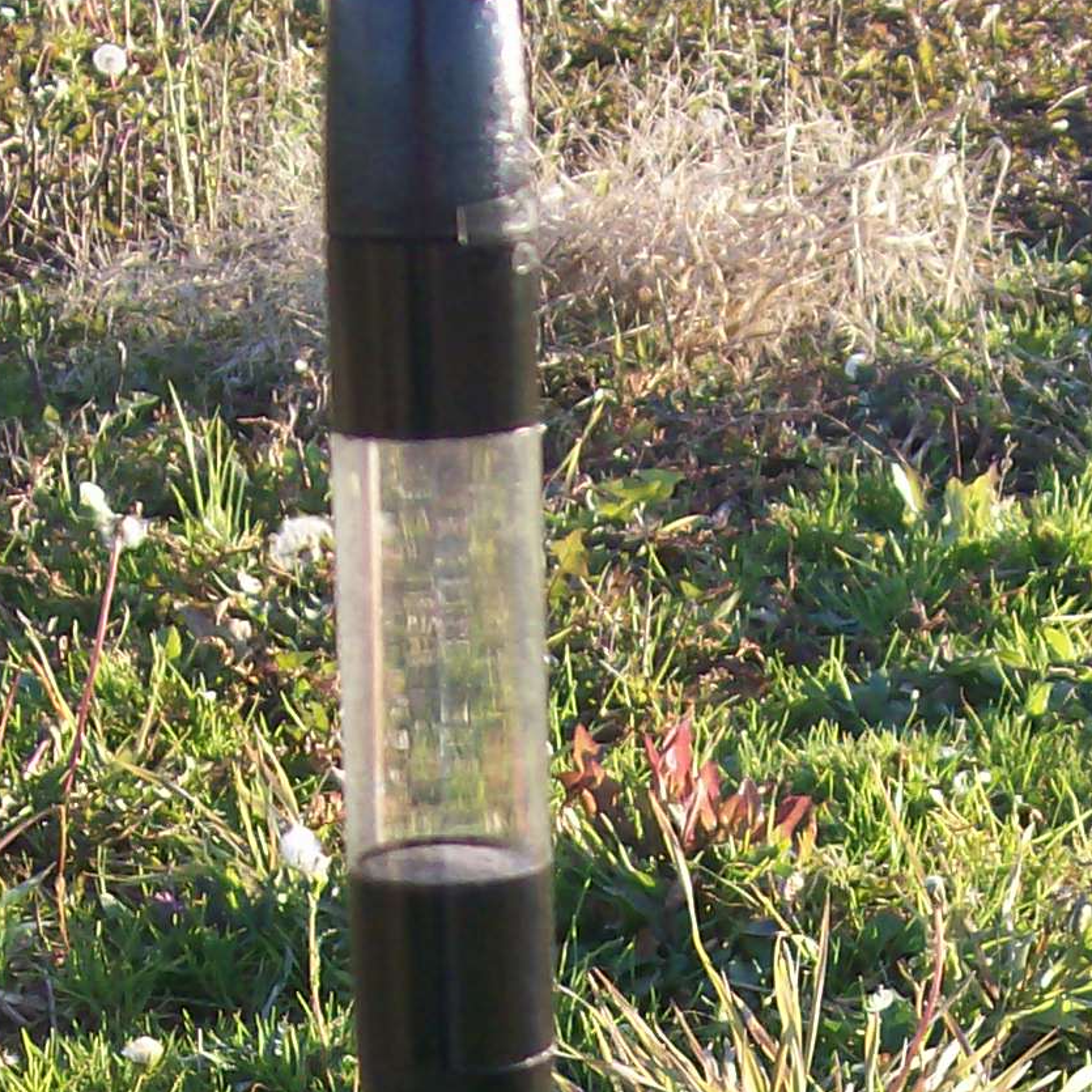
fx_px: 4176
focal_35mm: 117
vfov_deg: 14.5
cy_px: 1221
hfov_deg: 14.9
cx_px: 467
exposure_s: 1/322
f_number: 2.7
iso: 80
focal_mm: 6
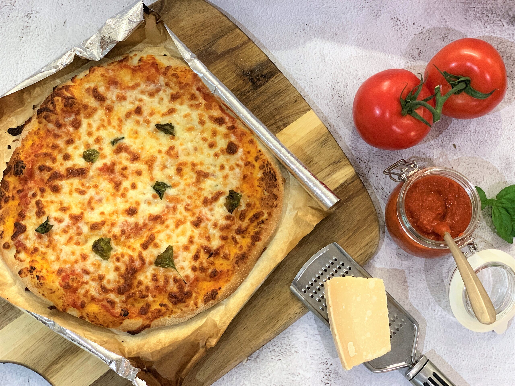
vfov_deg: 28.0
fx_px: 774
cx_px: 258
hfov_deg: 36.8
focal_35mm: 52
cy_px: 193
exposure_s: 1/50
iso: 250
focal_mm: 6
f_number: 2.4
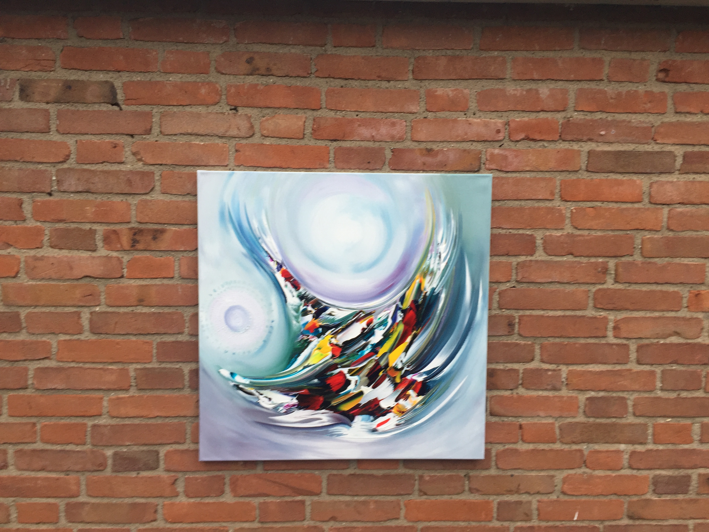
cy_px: 266
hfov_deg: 61.7
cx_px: 354
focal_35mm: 29
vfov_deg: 48.2
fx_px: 594
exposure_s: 1/50
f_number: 2.2
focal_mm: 4.15
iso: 40
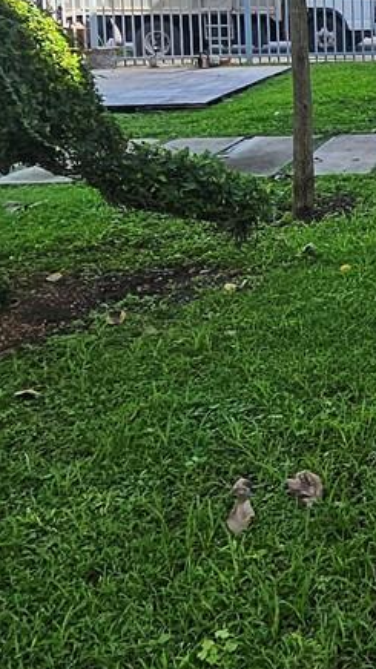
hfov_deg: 19.6
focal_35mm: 52
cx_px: 586
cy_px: 43
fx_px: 922
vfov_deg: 36.8
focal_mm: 1.74
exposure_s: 1/455
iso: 32
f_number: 2.2
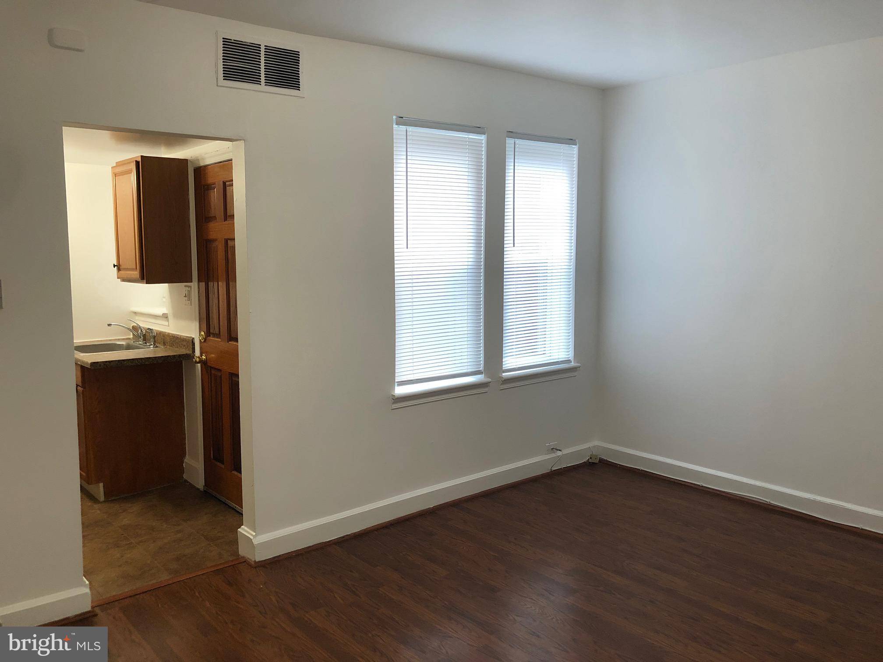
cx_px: 442
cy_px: 331
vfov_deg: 49.7
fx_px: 714
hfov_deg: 63.4
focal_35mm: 28
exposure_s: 1/30
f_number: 1.8
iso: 32
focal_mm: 3.99
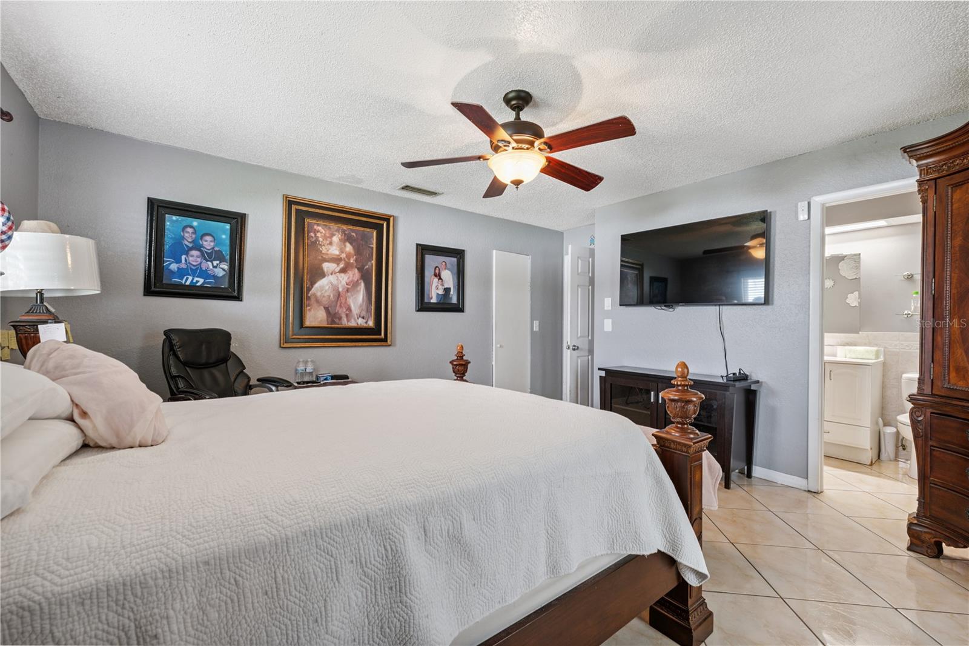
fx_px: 377
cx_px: 484
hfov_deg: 104.3
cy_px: 323
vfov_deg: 81.2
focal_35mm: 14
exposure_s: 1/6
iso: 400
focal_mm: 14
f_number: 8
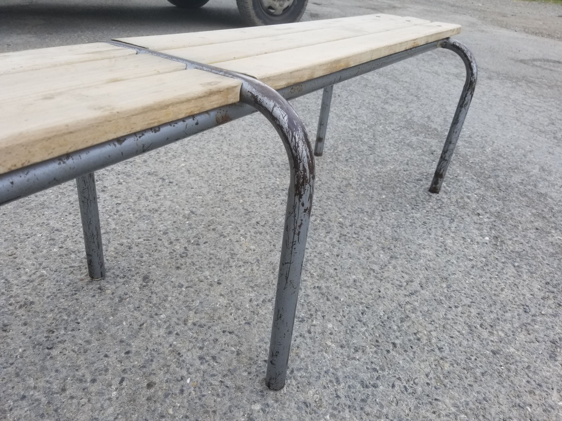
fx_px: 422
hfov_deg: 67.3
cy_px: 210
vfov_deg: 53.1
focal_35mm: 26
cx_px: 281
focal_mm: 4.25
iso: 50
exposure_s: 1/904
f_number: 1.7
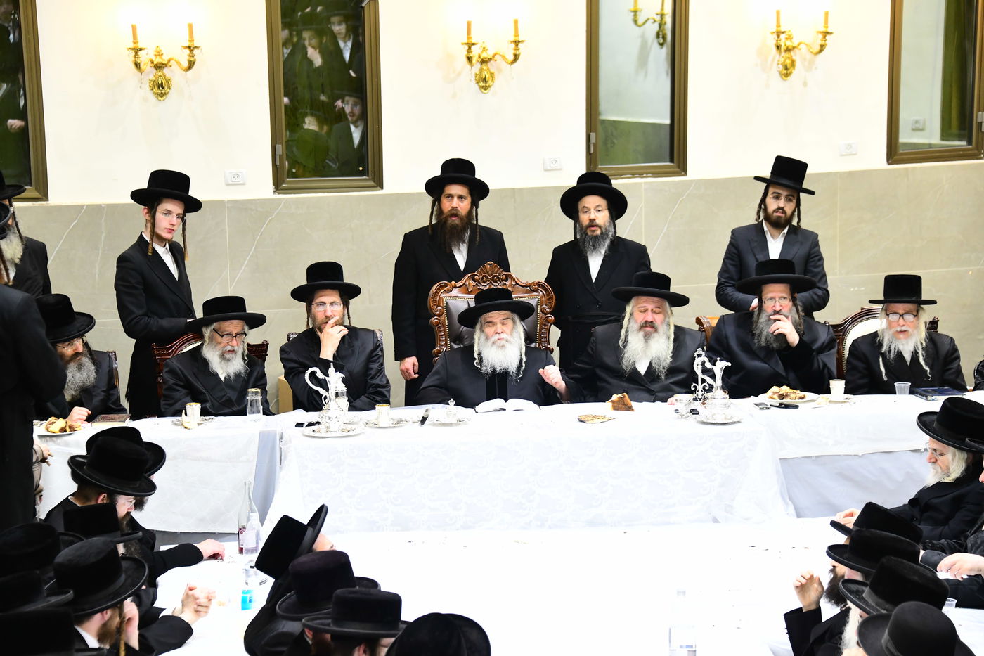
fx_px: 2733
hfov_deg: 20.4
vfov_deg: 13.7
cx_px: 492
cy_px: 328
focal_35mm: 100
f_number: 5.6
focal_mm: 100
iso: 2500
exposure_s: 1/200
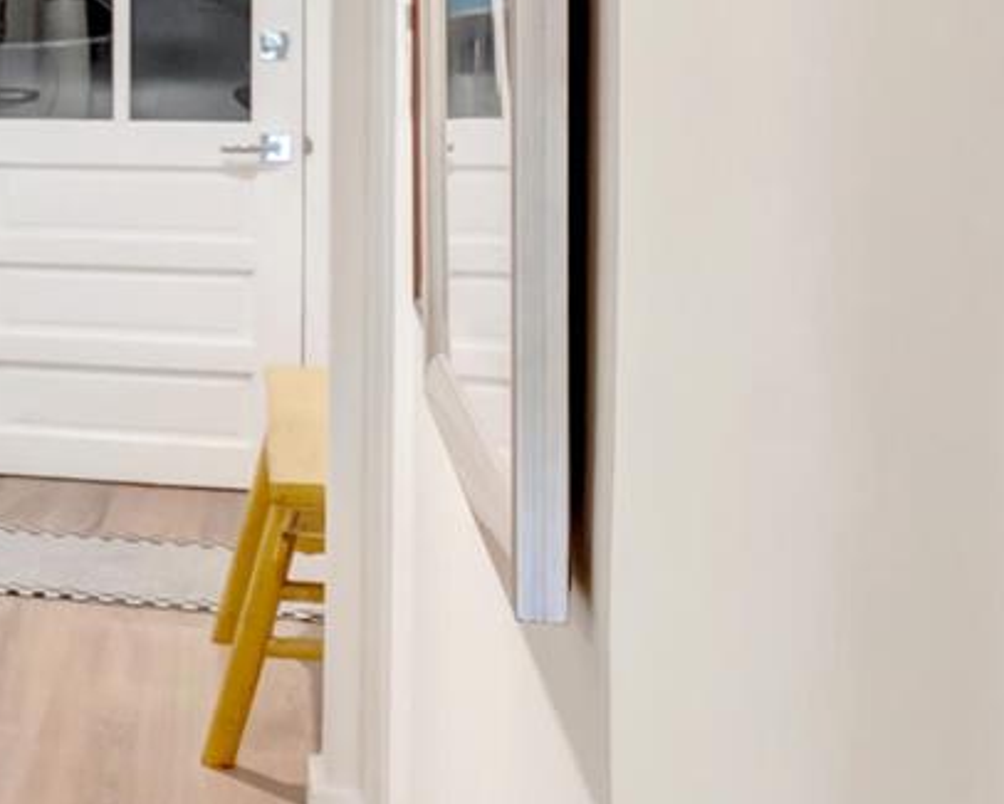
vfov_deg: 20.6
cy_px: -59
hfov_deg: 19.5
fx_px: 2110
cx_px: -831
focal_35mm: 71
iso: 640
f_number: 8
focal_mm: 10
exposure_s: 1/3.33
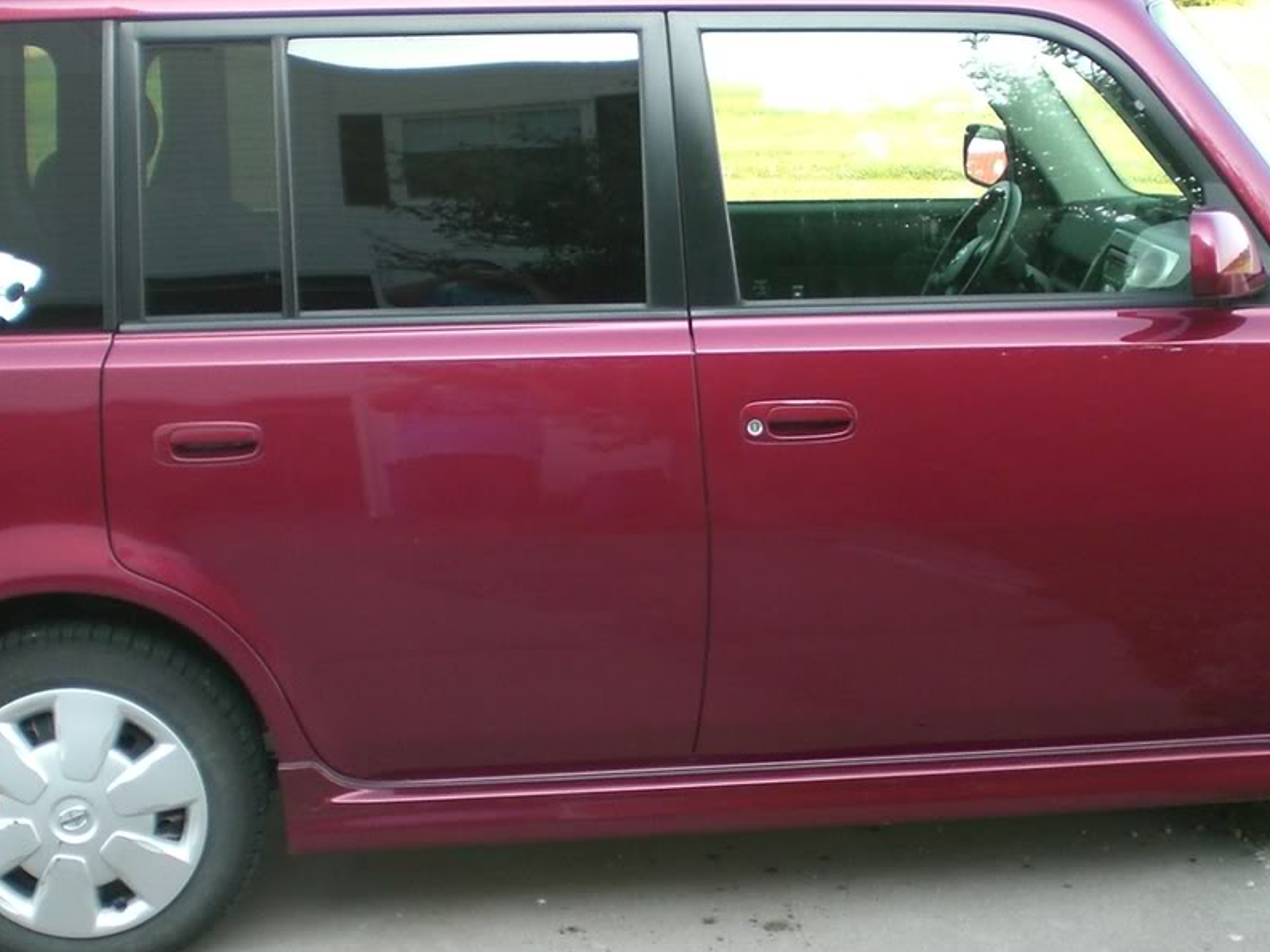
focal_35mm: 64
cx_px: 746
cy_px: 491
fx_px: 2348
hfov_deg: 30.2
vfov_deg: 22.9
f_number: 3.1
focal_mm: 6.3
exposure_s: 1/160
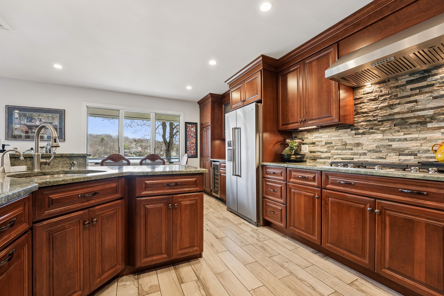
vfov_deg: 81.2
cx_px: 222
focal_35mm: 14
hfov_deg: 104.3
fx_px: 173
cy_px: 148
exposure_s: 1/5
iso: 125
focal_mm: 14
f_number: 8
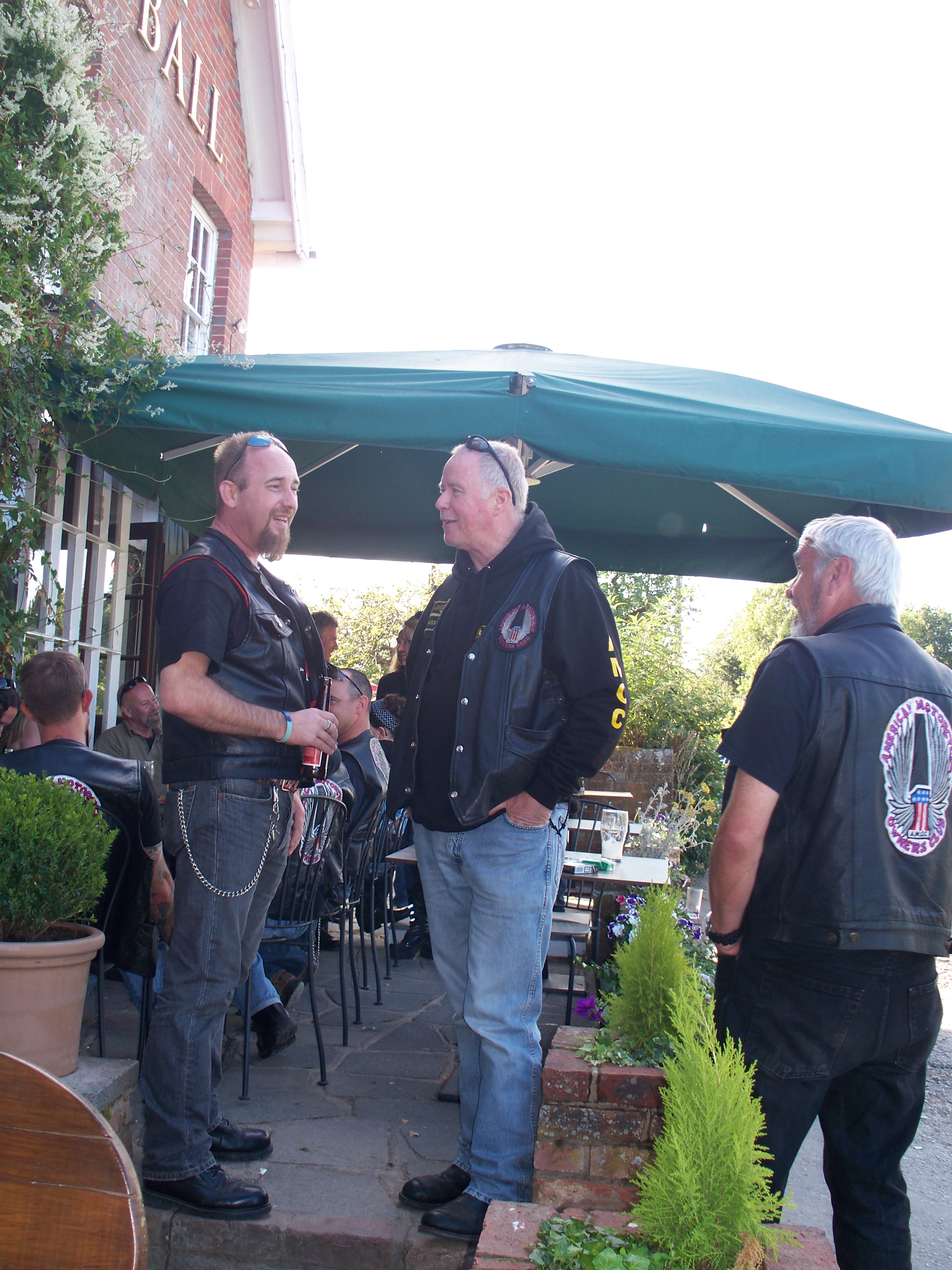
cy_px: 643
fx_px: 1467
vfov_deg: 46.8
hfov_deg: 36.0
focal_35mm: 40
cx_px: 459
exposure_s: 1/100
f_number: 2.8
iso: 64
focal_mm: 7.54
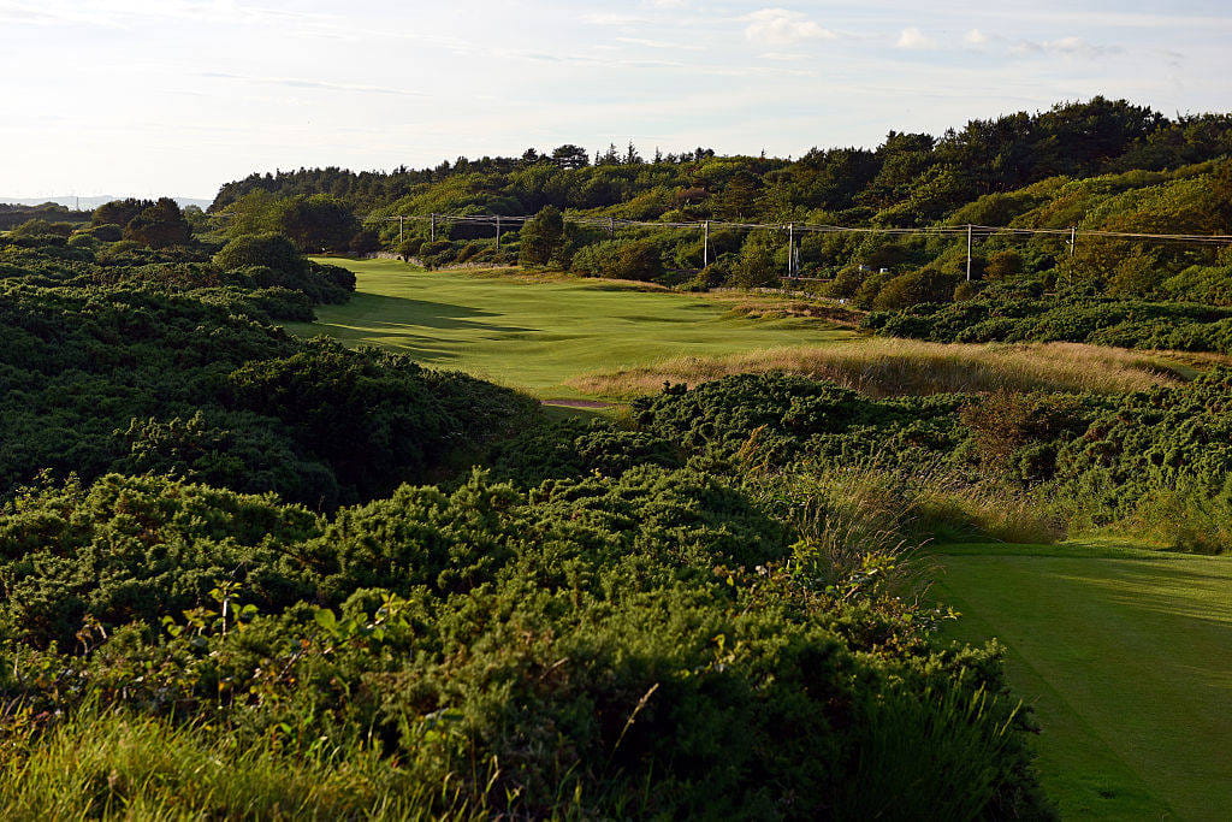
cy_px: 411
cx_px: 616
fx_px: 2396
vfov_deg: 19.5
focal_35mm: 70
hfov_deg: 28.8
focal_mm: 70
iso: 200
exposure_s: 1/250
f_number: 6.3
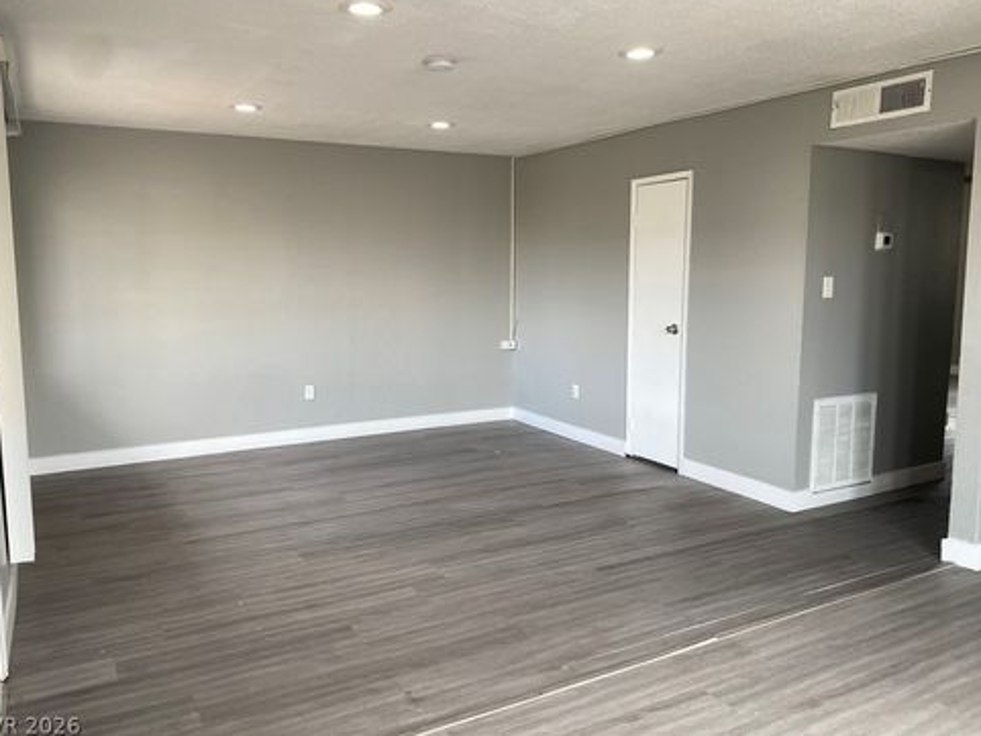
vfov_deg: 51.4
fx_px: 765
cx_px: 481
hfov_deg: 65.3
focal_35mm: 27
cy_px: 360
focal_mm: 4.25
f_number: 1.8
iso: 50
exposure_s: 1/120
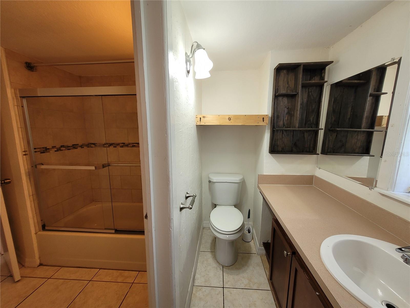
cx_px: 205
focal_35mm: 13
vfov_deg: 89.9
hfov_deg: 106.2
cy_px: 154
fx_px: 154
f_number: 2.2
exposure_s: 1/60
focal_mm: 1.74
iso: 80
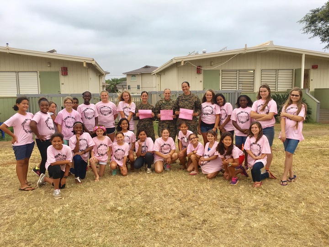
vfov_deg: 48.2
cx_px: 164
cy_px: 124
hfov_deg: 61.7
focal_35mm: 29
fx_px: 276
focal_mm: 4.15
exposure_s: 1/384
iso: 25
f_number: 2.2
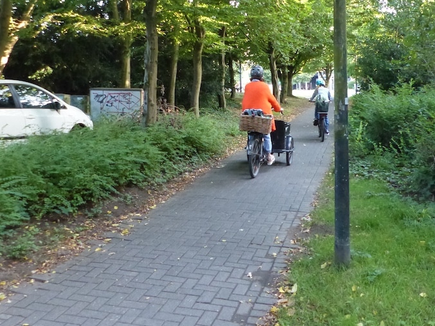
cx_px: 216
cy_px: 91
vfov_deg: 37.0
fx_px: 477
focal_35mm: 38
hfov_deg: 49.0
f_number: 2.8
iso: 800
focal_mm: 4.5
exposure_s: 1/100
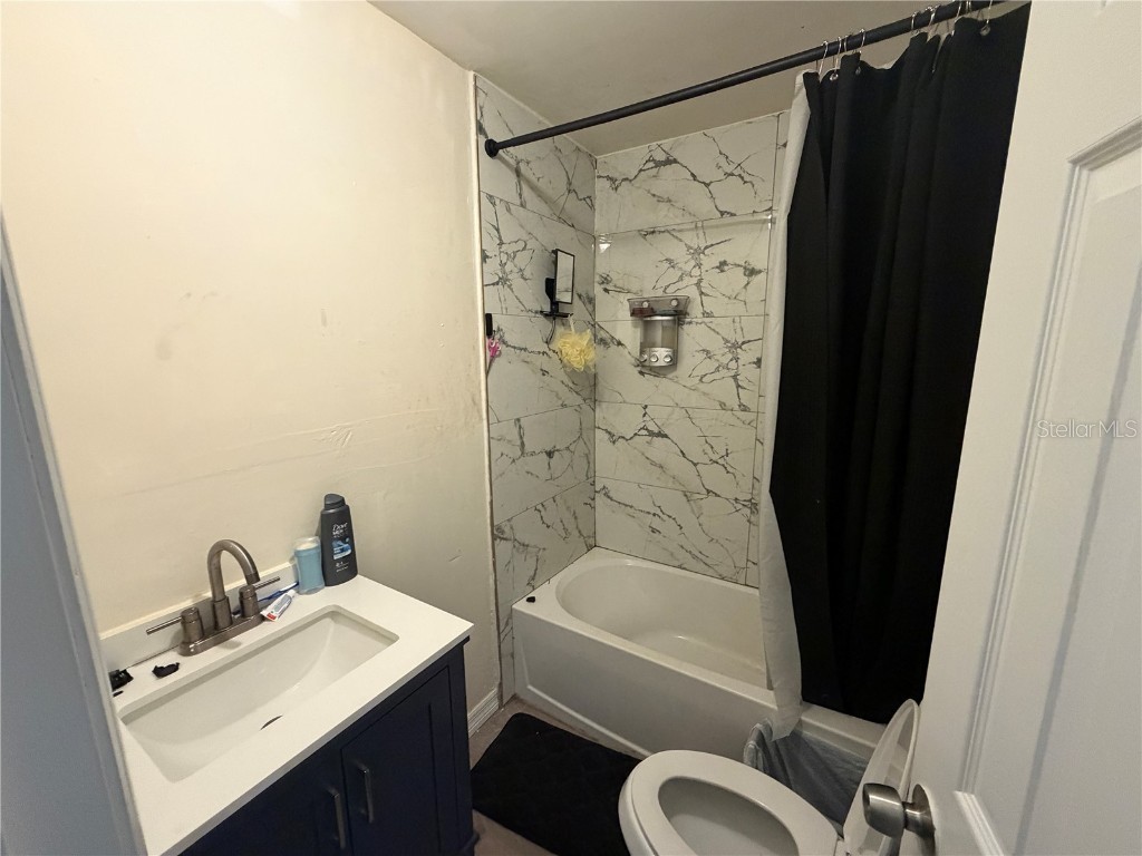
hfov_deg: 102.1
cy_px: 428
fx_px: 462
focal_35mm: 14
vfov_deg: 85.7
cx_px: 571
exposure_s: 1/60
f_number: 2.2
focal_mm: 2.22
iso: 640
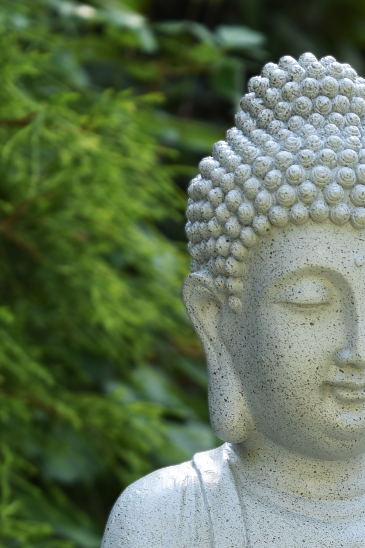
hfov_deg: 6.8
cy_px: 789
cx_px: 401
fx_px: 3070
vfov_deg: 9.9
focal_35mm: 202
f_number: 4.2
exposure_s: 1/80
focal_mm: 55
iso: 80
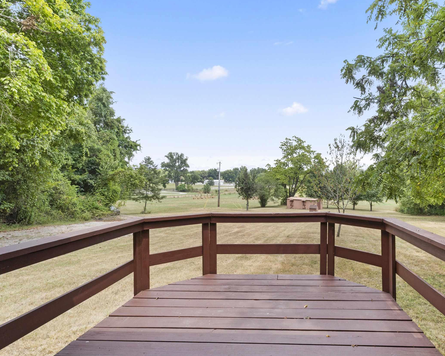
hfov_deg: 76.4
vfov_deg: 65.5
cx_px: 276
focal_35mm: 21
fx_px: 277
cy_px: 178
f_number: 9
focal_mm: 10
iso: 200
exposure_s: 1/60
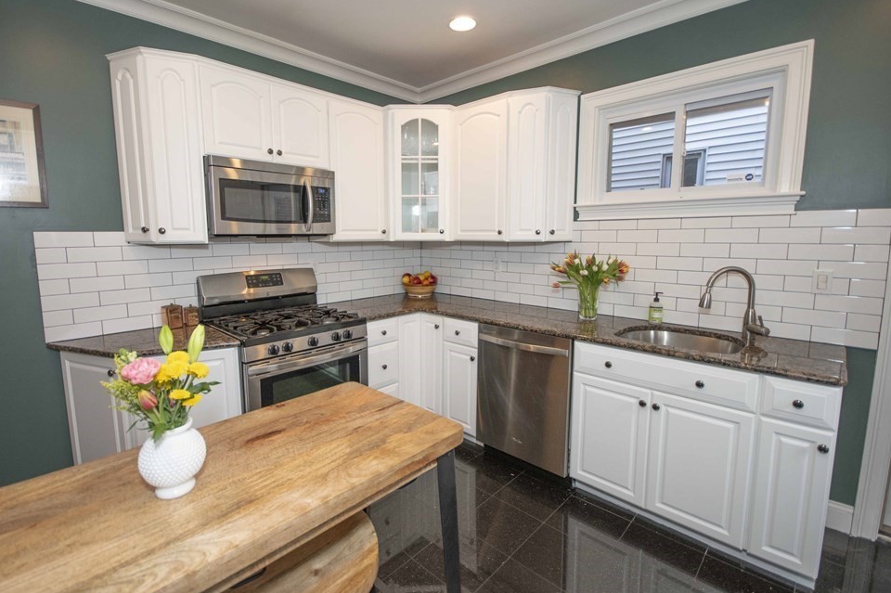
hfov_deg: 96.6
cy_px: 283
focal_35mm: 16
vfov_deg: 73.6
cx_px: 417
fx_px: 396
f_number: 4
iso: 200
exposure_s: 1/80
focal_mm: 10
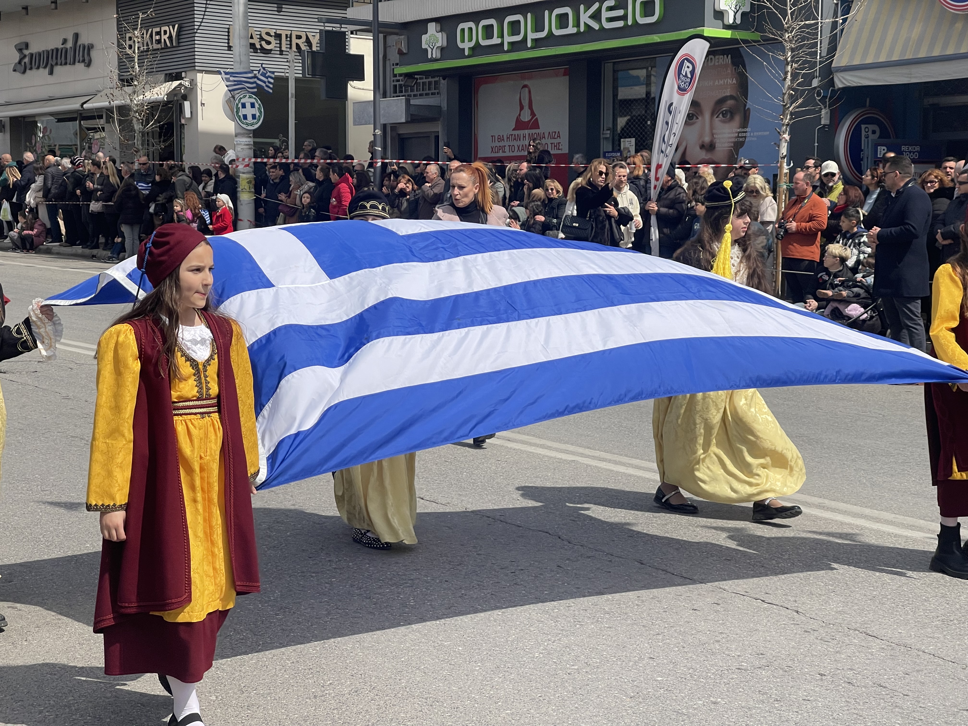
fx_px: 1790
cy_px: 363
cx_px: 484
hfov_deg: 30.3
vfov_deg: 22.9
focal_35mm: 64
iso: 20
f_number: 2.2
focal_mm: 7.5
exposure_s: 1/1946
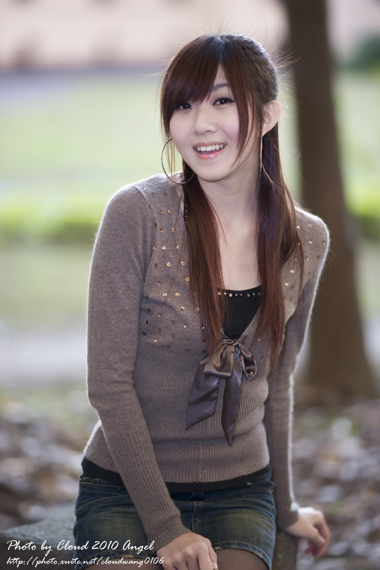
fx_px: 2137
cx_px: 190
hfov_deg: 10.2
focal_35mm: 135
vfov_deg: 15.2
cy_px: 285
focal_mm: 135
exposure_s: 1/160
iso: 200
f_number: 1.8
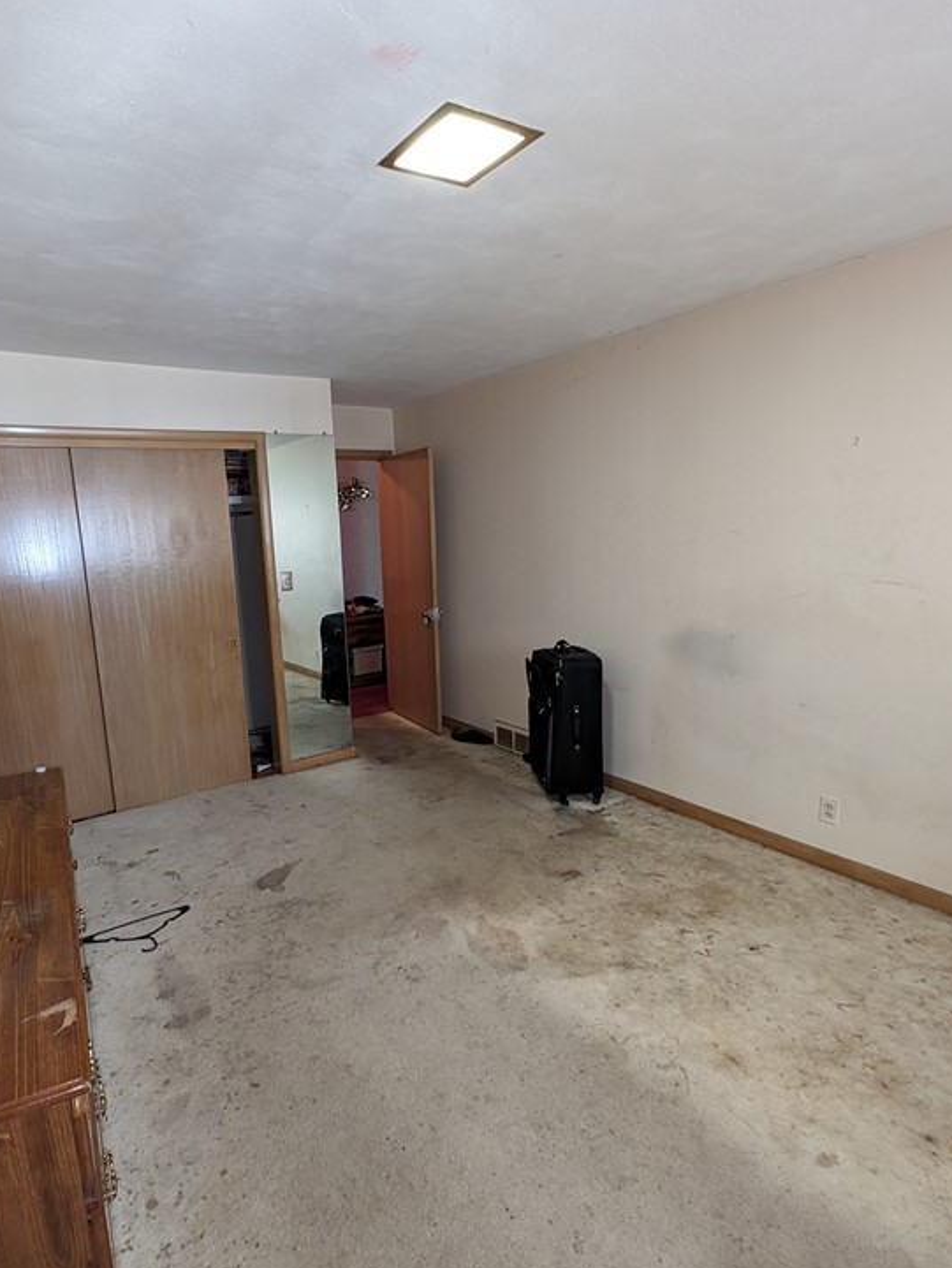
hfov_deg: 73.9
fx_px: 623
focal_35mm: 17
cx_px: 381
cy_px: 660
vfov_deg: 91.0
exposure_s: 1/30
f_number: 1.95
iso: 689
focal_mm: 2.23
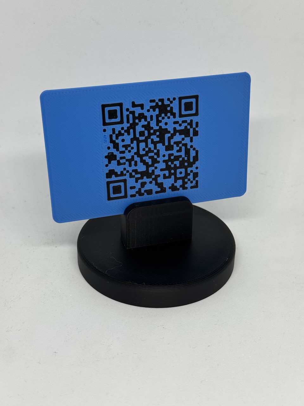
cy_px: 203
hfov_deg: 30.3
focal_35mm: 48
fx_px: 562
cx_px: 152
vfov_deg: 39.7
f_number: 1.78
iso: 64
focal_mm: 6.76
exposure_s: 1/169
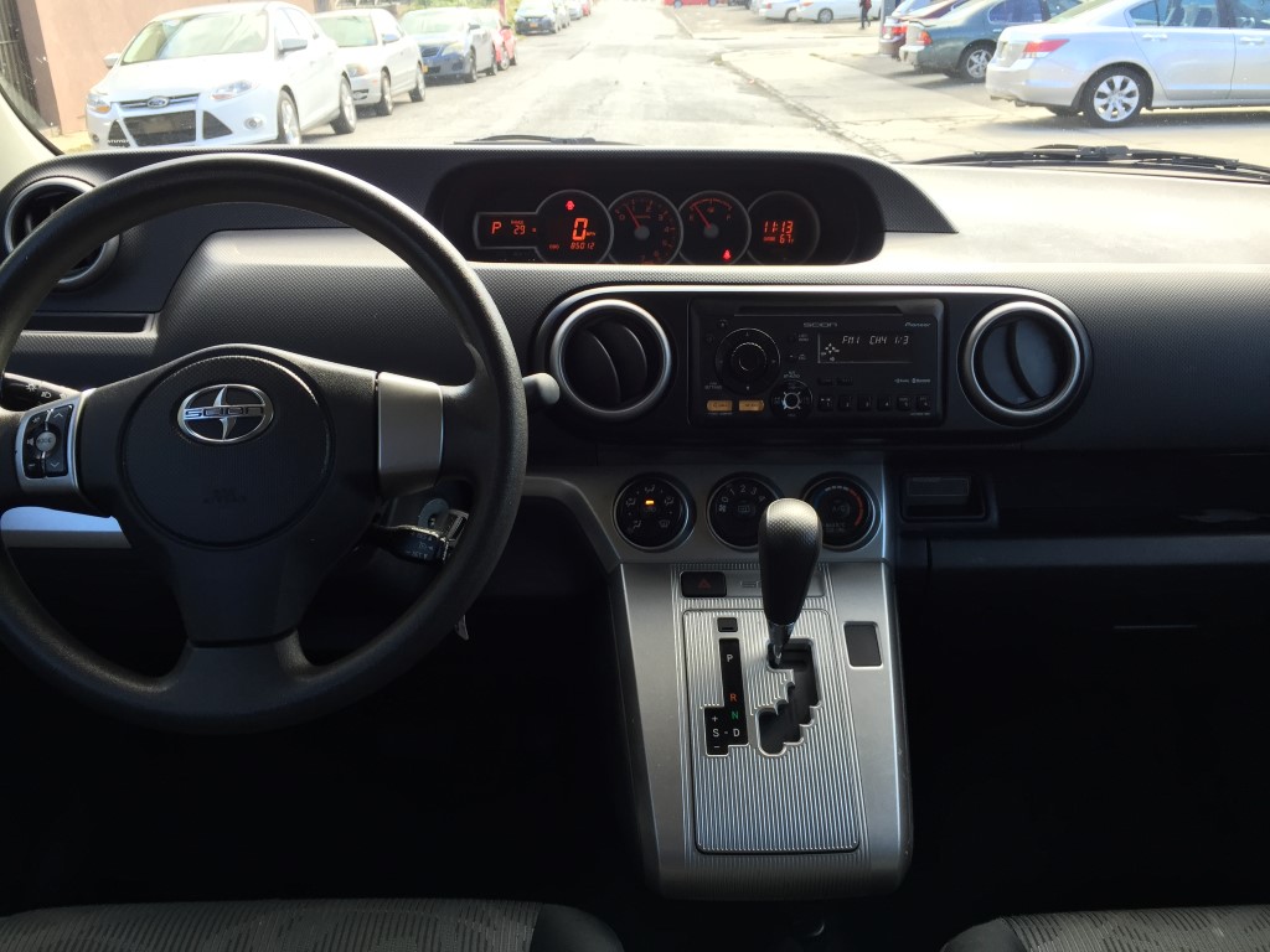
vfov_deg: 48.2
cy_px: 476
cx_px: 635
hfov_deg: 61.7
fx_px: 1064
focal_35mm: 29
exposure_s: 1/120
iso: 40
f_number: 2.2
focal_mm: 4.15
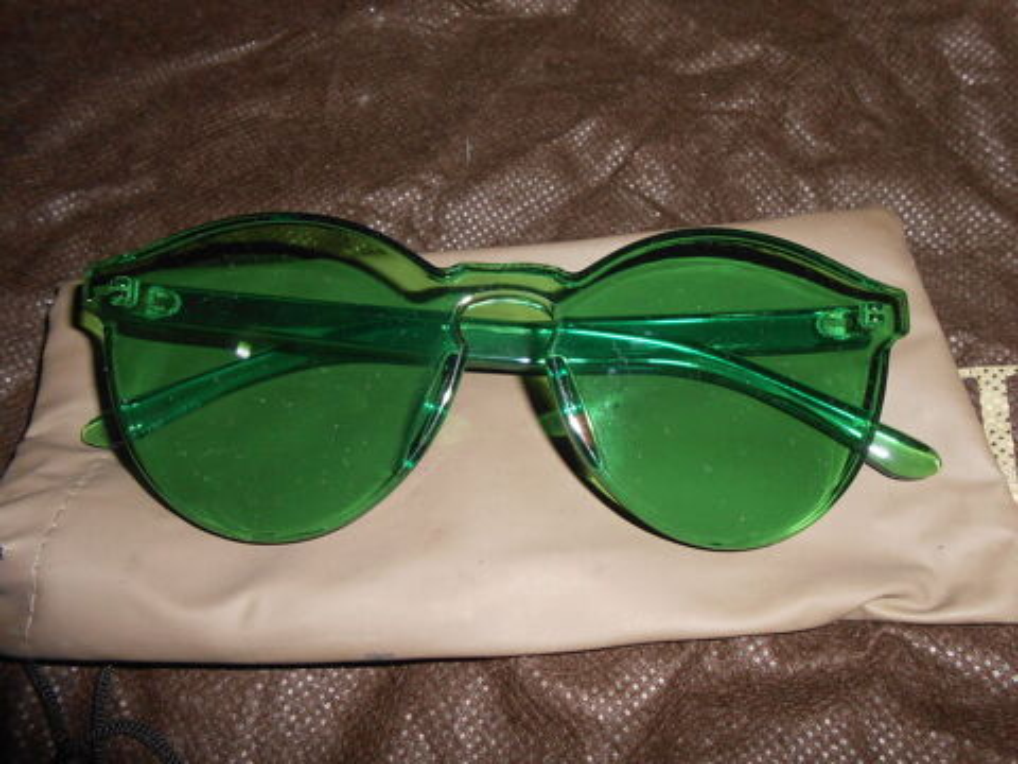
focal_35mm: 26
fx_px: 765
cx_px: 509
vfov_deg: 53.1
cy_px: 382
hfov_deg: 67.3
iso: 200
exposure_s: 1/25
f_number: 11.5
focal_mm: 4.6
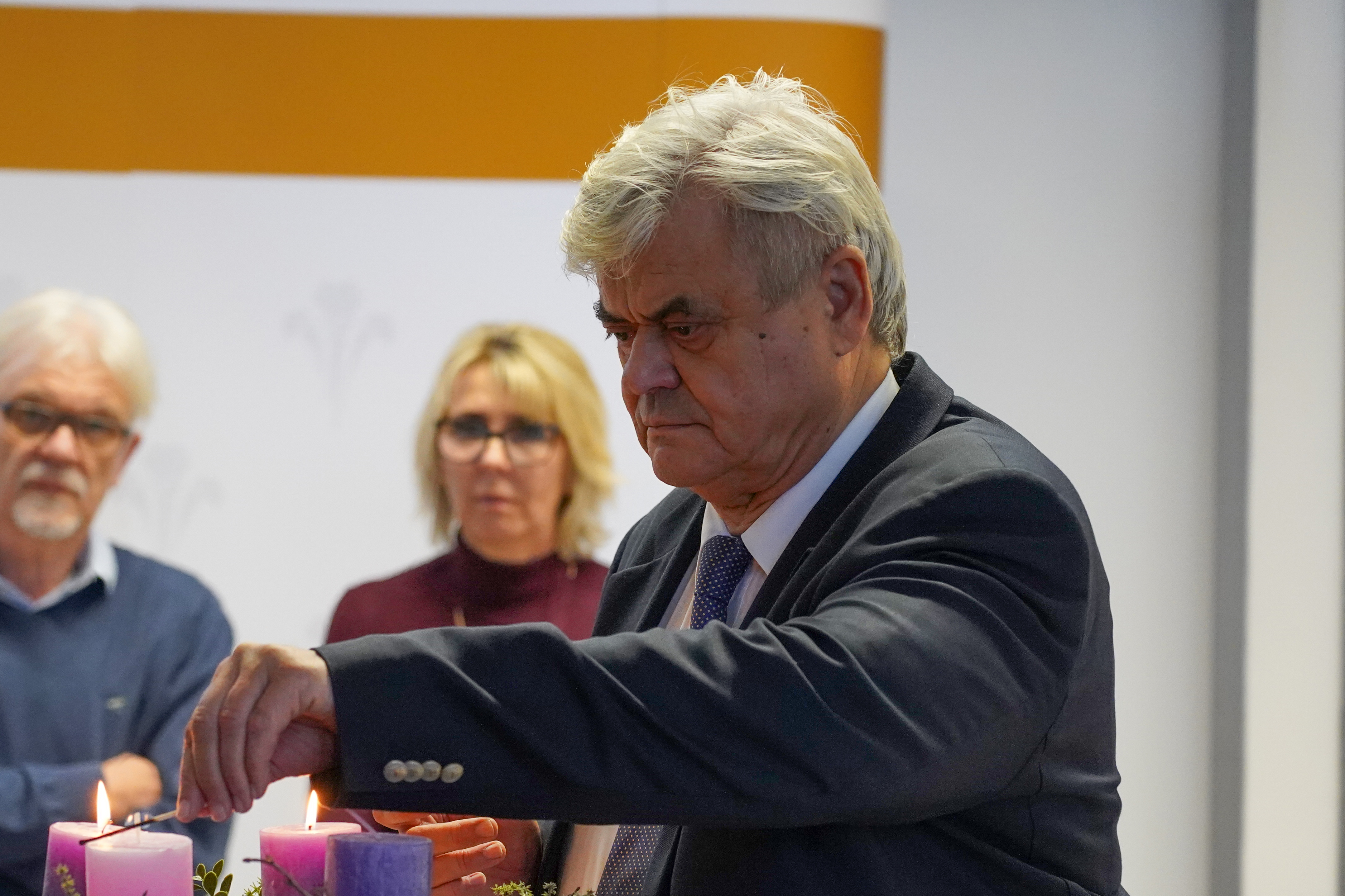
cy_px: 572
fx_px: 5454
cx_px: 414
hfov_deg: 14.0
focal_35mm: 146
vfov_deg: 9.4
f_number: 4.5
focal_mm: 105
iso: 6400
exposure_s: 1/250
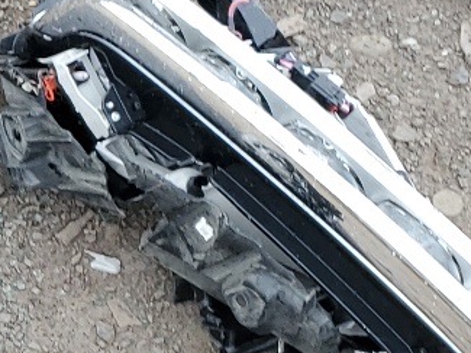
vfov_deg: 11.5
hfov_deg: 14.2
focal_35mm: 128
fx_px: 1742
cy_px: 320
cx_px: -268
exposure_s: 1/60.2
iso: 51
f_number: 1.5
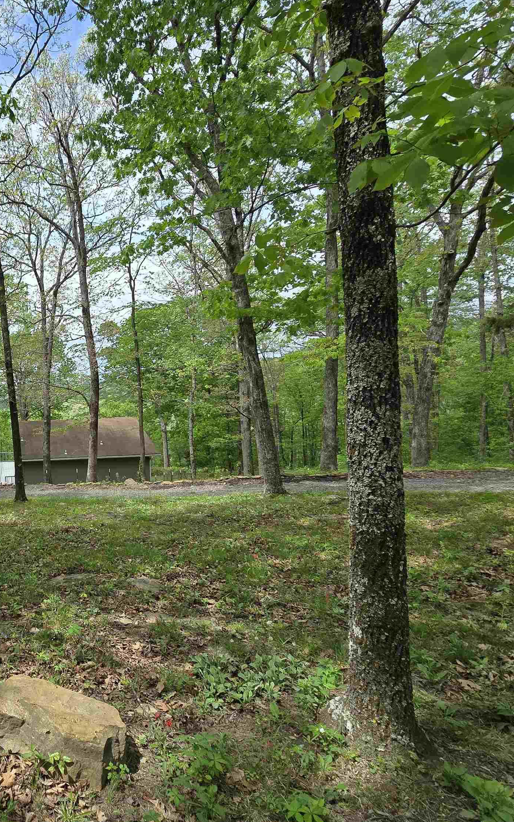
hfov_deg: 52.3
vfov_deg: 88.0
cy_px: 408
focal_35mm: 19
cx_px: 25
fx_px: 426
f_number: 2.2
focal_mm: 2.2
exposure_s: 1/2000
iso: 80
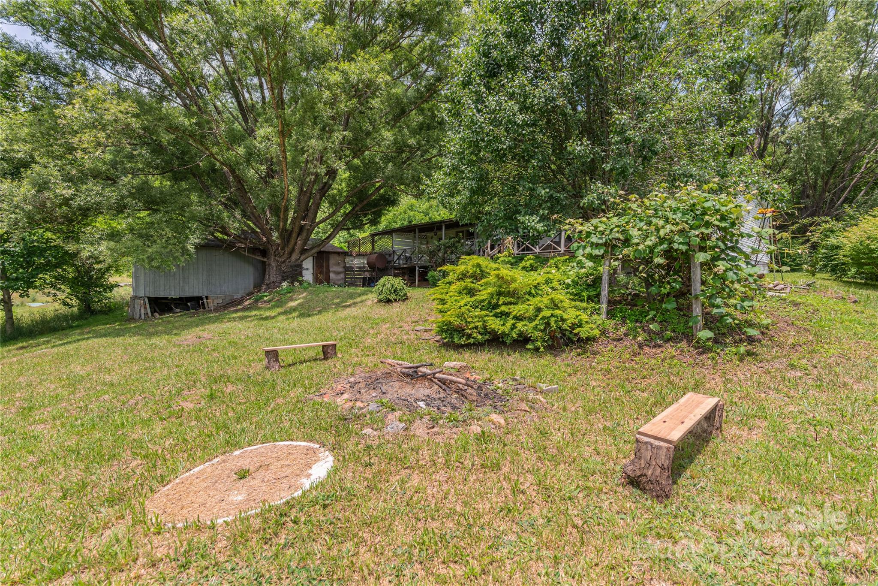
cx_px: 439
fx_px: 415
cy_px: 293
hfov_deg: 93.3
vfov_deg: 70.5
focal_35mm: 17
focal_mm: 17
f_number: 7.1
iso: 320
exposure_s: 1/2500
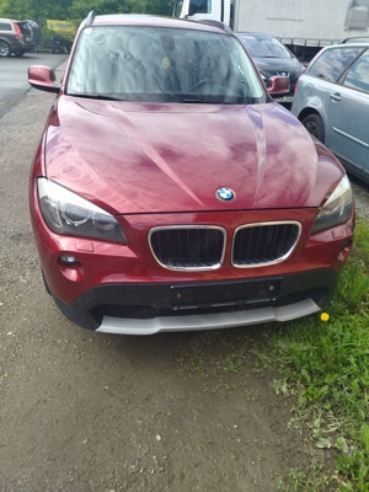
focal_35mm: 27
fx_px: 384
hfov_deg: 51.4
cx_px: 184
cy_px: 246
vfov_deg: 65.3
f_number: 1.79
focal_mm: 4.74
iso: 100
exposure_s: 1/699
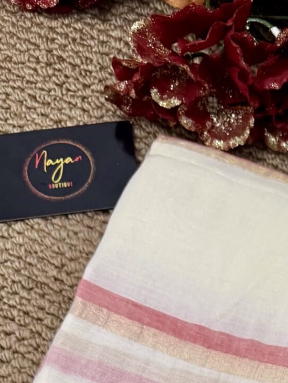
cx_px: 346
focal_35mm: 84
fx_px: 931
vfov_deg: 19.3
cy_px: 627
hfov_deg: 16.8
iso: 250
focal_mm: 6.76
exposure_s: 1/50
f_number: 1.78
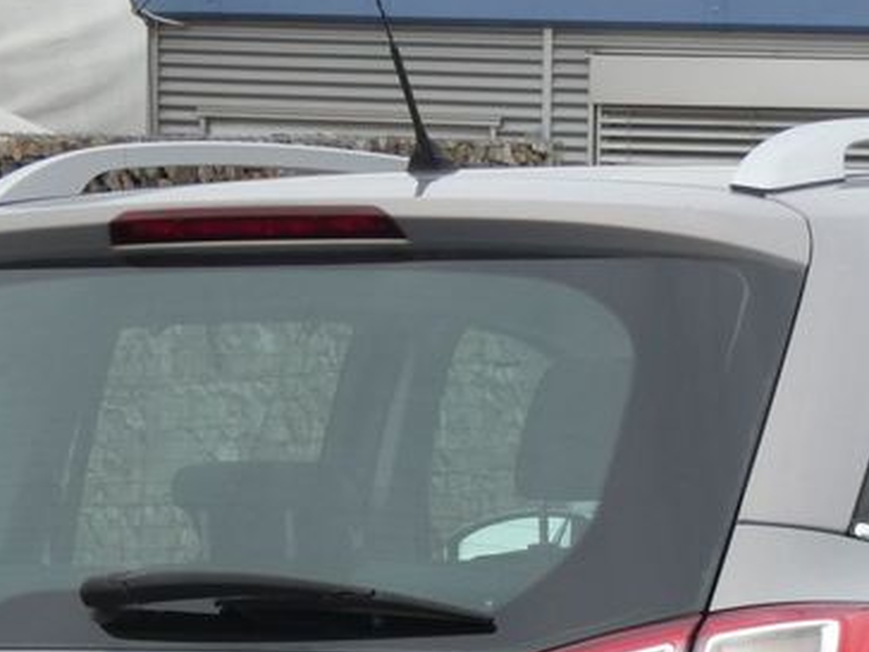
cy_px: 850
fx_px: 5573
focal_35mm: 222
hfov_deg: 8.9
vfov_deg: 6.6
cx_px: 699
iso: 80
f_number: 5.6
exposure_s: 1/80
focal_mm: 14.1
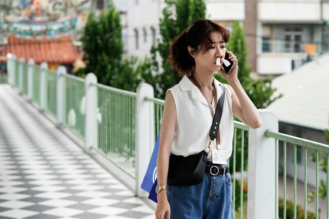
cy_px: 110
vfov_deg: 18.4
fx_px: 676
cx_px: 164
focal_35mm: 74
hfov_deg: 27.3
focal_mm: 74
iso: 160
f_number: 3.5
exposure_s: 1/125
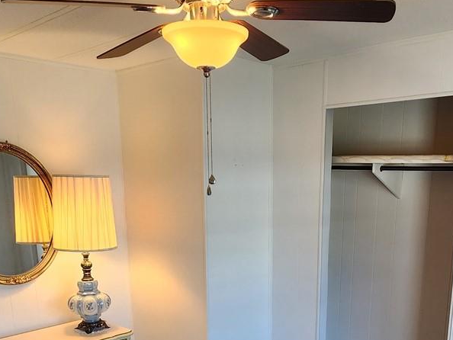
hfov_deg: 52.5
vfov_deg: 37.9
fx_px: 458
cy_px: 309
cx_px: 249
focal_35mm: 35
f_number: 2.2
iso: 100
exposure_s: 1/60
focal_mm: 2.2
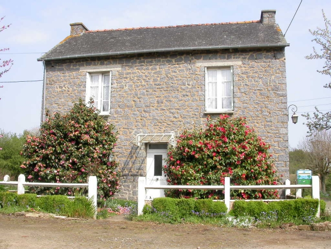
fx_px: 363
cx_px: 166
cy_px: 124
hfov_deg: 49.0
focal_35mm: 38
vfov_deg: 37.7
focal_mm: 7.85
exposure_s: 1/262
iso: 100
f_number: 6.7
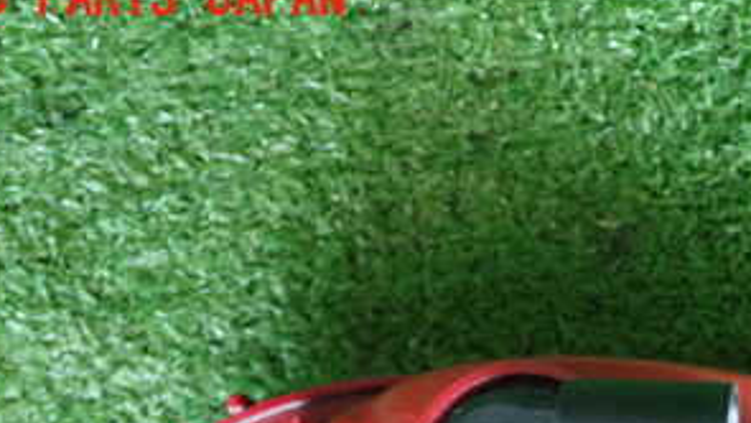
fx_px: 1812
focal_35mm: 91
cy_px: 540
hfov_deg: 22.9
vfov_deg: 12.9
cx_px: 647
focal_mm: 7.31
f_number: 2.8
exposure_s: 1/40
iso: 640
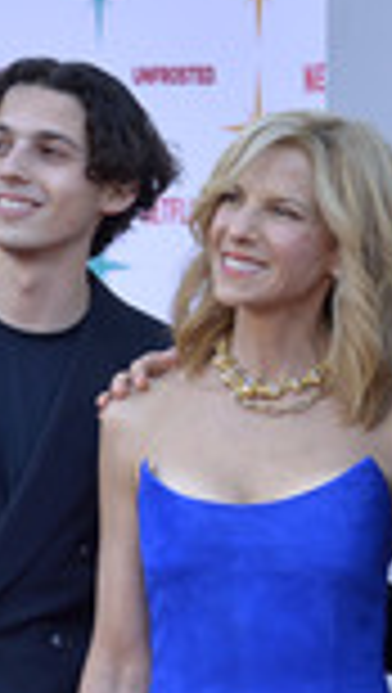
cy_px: 603
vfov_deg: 10.0
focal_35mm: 214
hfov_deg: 5.6
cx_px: 640
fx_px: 3942
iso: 320
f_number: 7.1
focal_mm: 70
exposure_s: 1/250
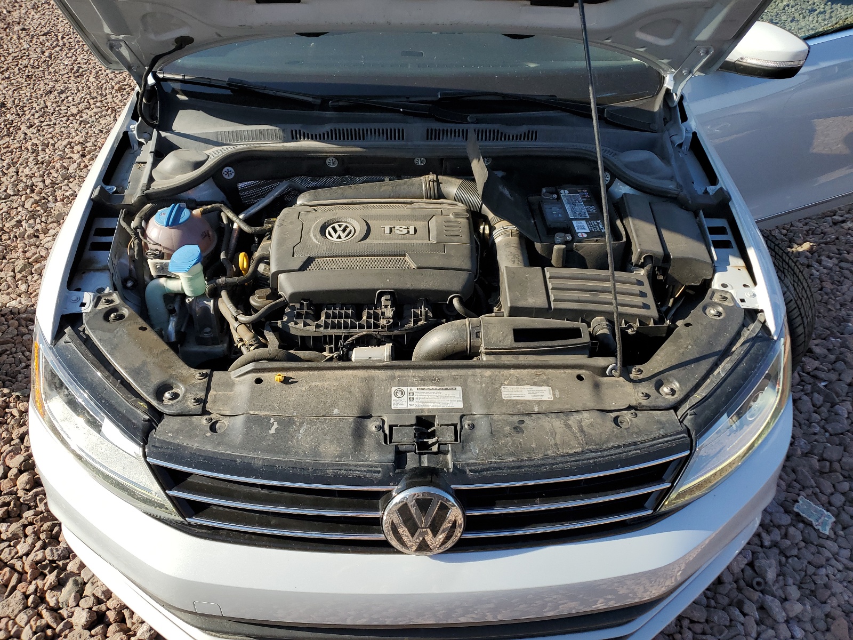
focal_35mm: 26
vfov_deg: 53.1
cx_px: 426
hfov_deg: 67.3
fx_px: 641
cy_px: 320
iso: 50
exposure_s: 1/1667
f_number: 1.5
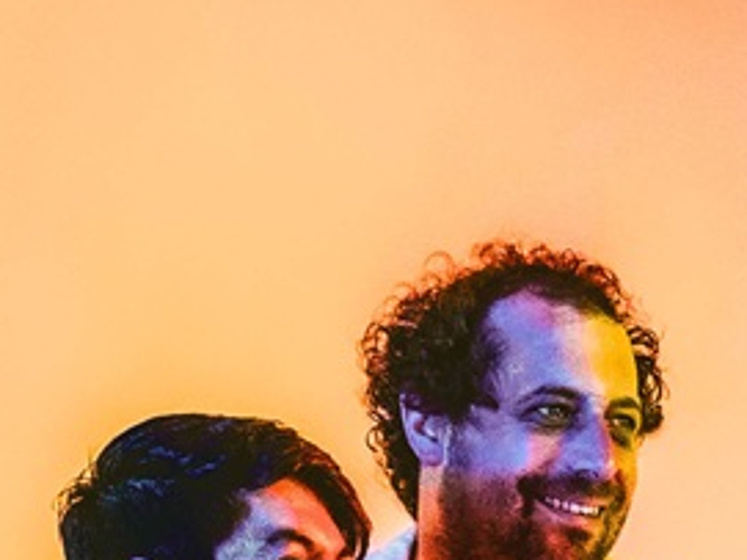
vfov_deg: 5.2
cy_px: 1437
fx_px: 5975
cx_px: 1083
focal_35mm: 277
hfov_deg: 7.1
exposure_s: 1/125
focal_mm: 25
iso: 640
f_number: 2.8
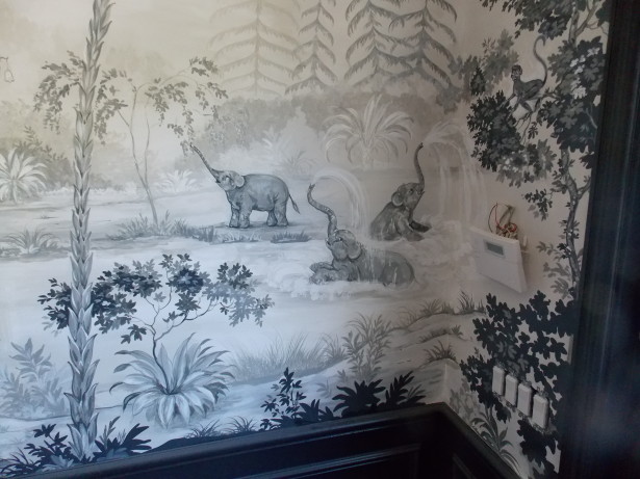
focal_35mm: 23
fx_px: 425
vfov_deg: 58.9
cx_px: 320
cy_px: 240
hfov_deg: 73.9
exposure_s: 1/20
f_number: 3.1
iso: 400
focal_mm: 4
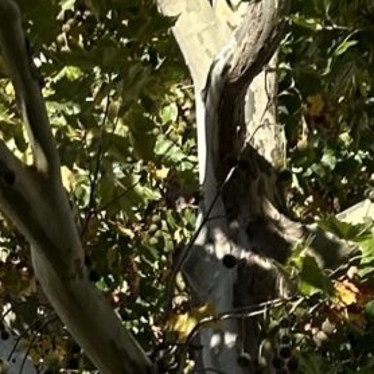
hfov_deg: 6.0
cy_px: 1279
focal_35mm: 293
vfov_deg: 5.5
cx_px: 328
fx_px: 3582
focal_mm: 6.86
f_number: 1.78
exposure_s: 1/3155
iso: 64
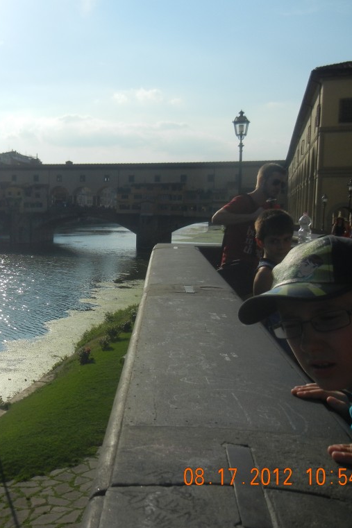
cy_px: 266
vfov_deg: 46.4
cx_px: 47
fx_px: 616
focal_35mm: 42
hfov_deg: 30.7
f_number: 7
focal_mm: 5.4
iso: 160
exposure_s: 1/920
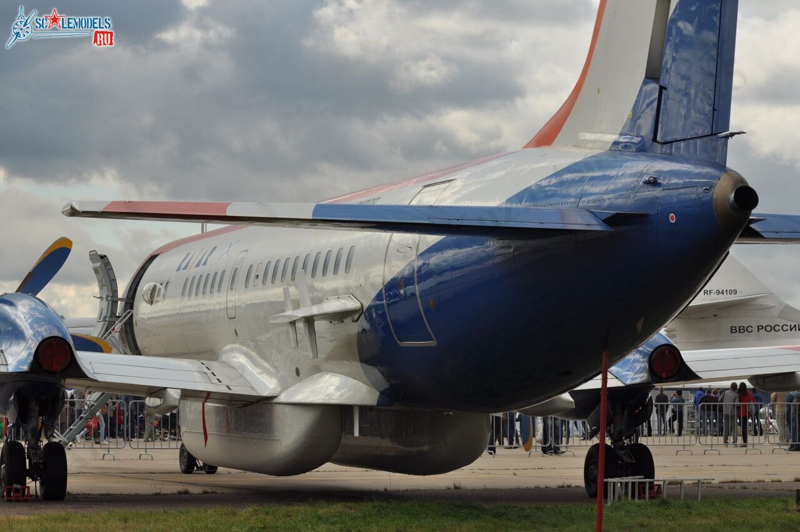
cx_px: 400
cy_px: 266
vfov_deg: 13.0
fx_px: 2330
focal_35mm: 105
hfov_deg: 19.5
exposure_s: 1/500
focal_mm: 70
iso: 200
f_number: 8
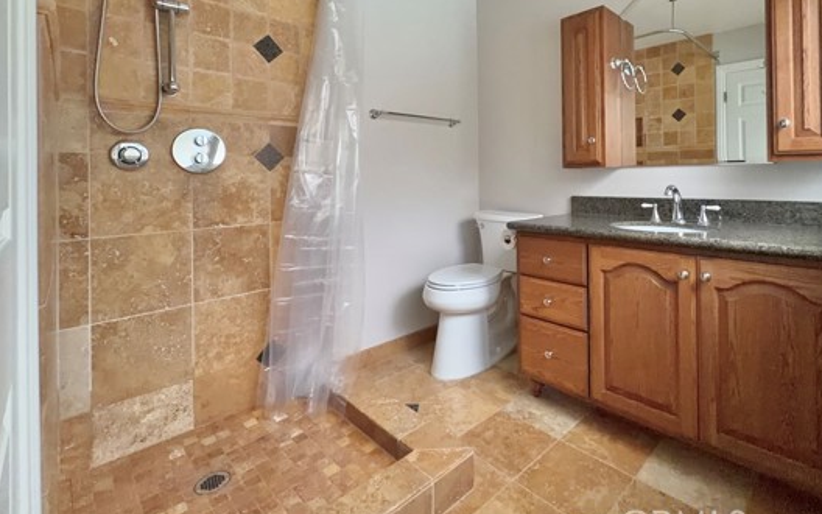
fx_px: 403
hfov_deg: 90.5
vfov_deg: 63.4
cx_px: 470
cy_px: 173
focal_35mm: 18
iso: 400
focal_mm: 2.22
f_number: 2.2
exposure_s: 1/60
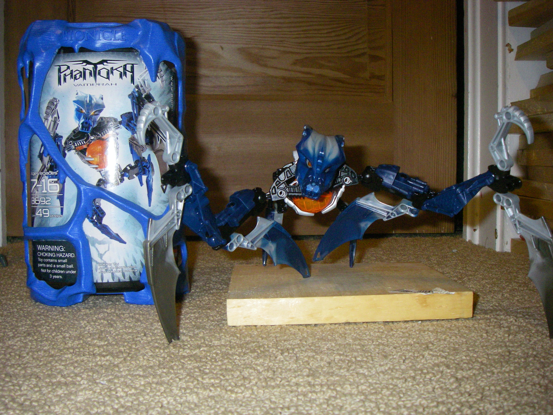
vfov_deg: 37.7
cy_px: 208
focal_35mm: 38
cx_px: 276
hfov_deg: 49.0
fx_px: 607
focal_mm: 6.3
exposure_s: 1/50
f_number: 3.3
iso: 400
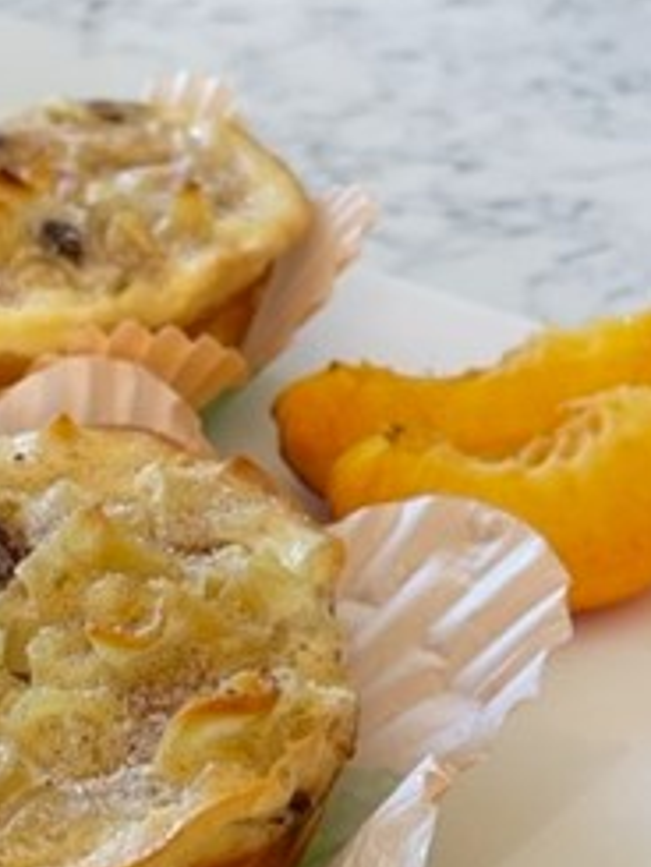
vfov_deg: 37.3
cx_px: 51
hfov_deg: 27.9
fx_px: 1253
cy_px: 639
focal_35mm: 50
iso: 125
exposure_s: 1/67
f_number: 1.6
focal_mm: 4.2
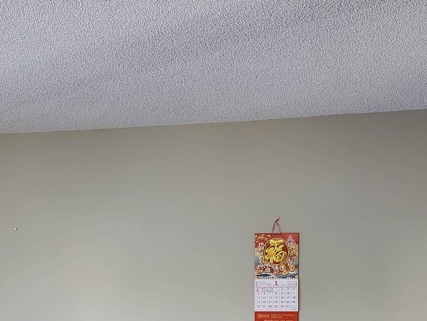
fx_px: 703
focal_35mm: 57
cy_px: 331
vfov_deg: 24.3
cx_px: 262
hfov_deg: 33.6
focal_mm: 5.54
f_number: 1.8
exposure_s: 1/60
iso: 640
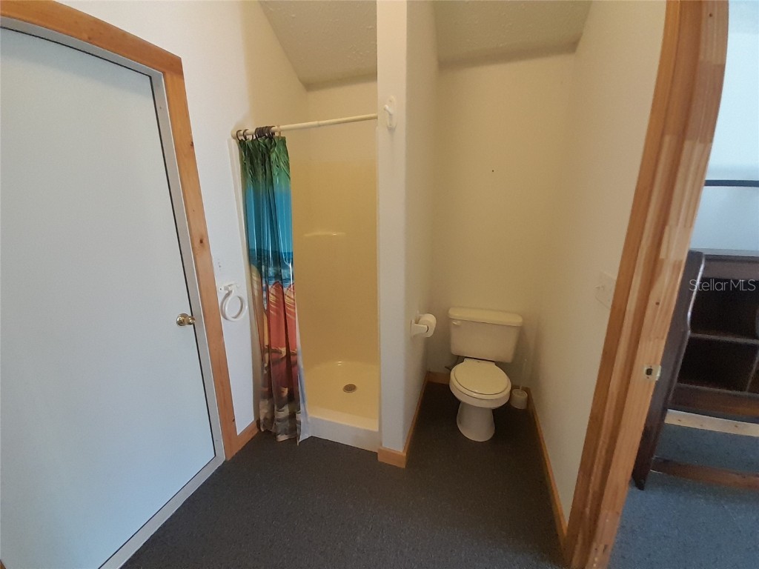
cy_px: 284
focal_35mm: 13
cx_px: 380
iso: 200
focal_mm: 1.13
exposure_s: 1/30
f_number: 2.2
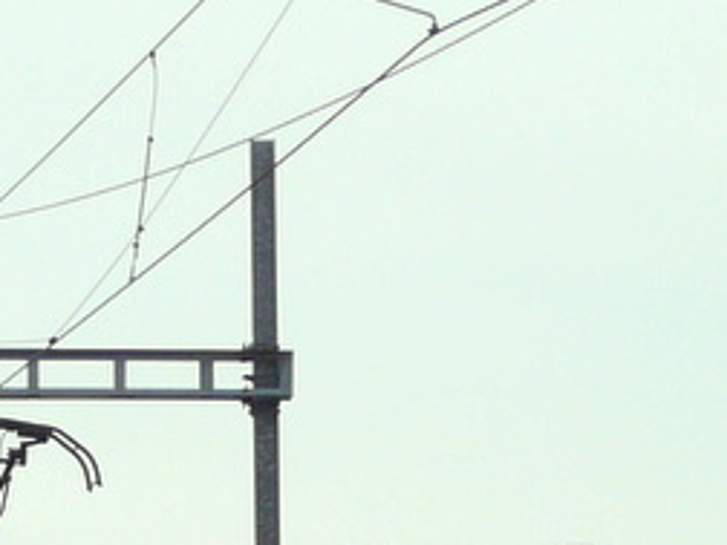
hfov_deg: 8.5
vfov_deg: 6.2
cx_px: 404
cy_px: 1070
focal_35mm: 234
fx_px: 4914
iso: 100
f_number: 5.6
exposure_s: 1/320
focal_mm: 9.8
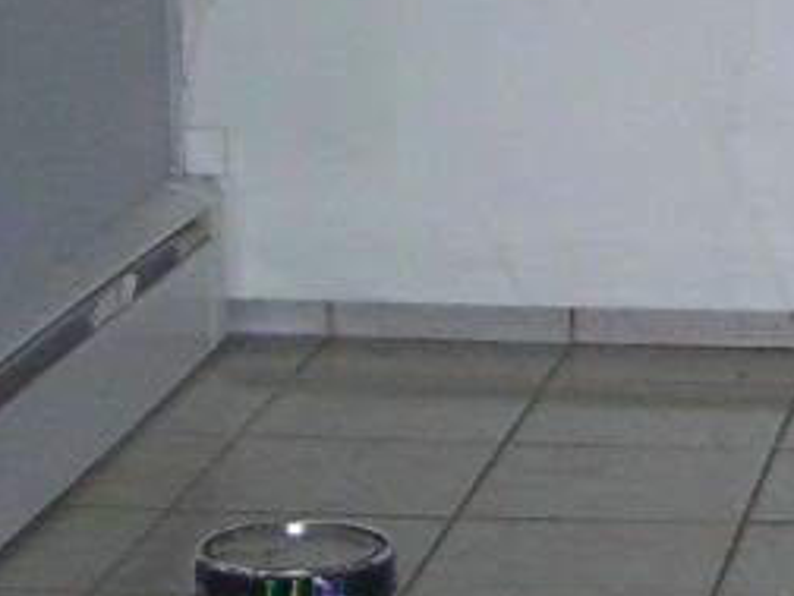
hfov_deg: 10.8
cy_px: -624
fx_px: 4037
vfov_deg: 8.0
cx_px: 1229
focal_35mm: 176
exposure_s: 1/60
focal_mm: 7.8
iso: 200
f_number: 2.8
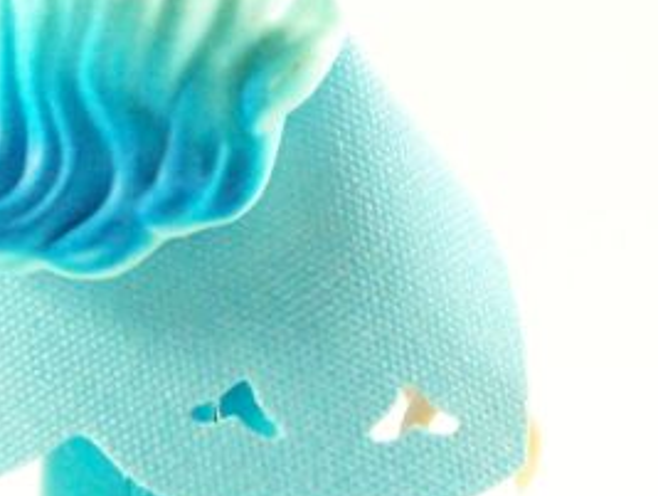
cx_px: 192
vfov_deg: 3.3
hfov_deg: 4.4
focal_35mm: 448
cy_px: 289
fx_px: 8527
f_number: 3.6
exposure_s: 1/60
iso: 400
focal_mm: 19.4
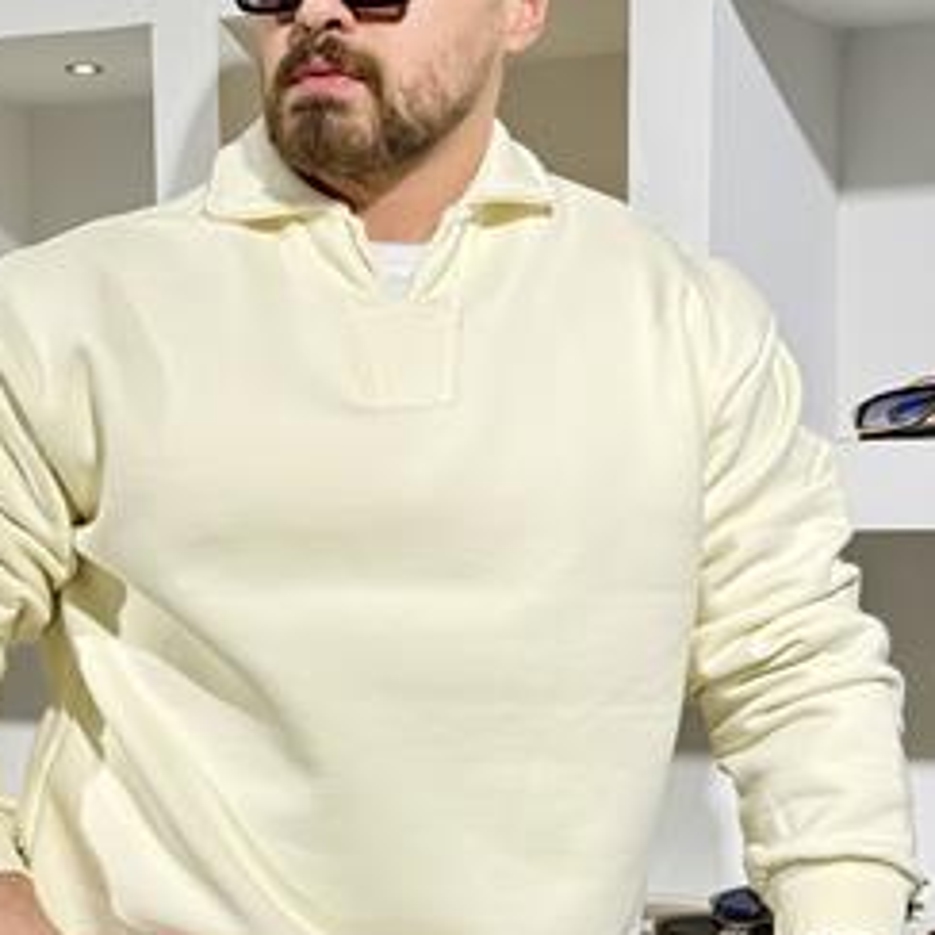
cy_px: 644
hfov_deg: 21.4
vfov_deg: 21.3
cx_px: 399
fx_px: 2475
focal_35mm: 81
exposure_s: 1/197
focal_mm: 6.76
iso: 64
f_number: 1.78
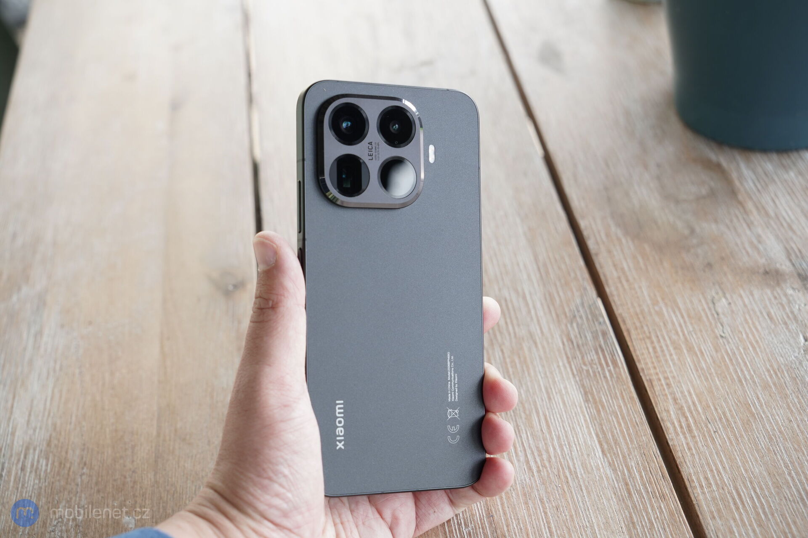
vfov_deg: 25.5
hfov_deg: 37.5
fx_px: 1189
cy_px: 269
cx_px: 404
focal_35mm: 53
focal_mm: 53
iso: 320
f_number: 5.6
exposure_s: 1/125
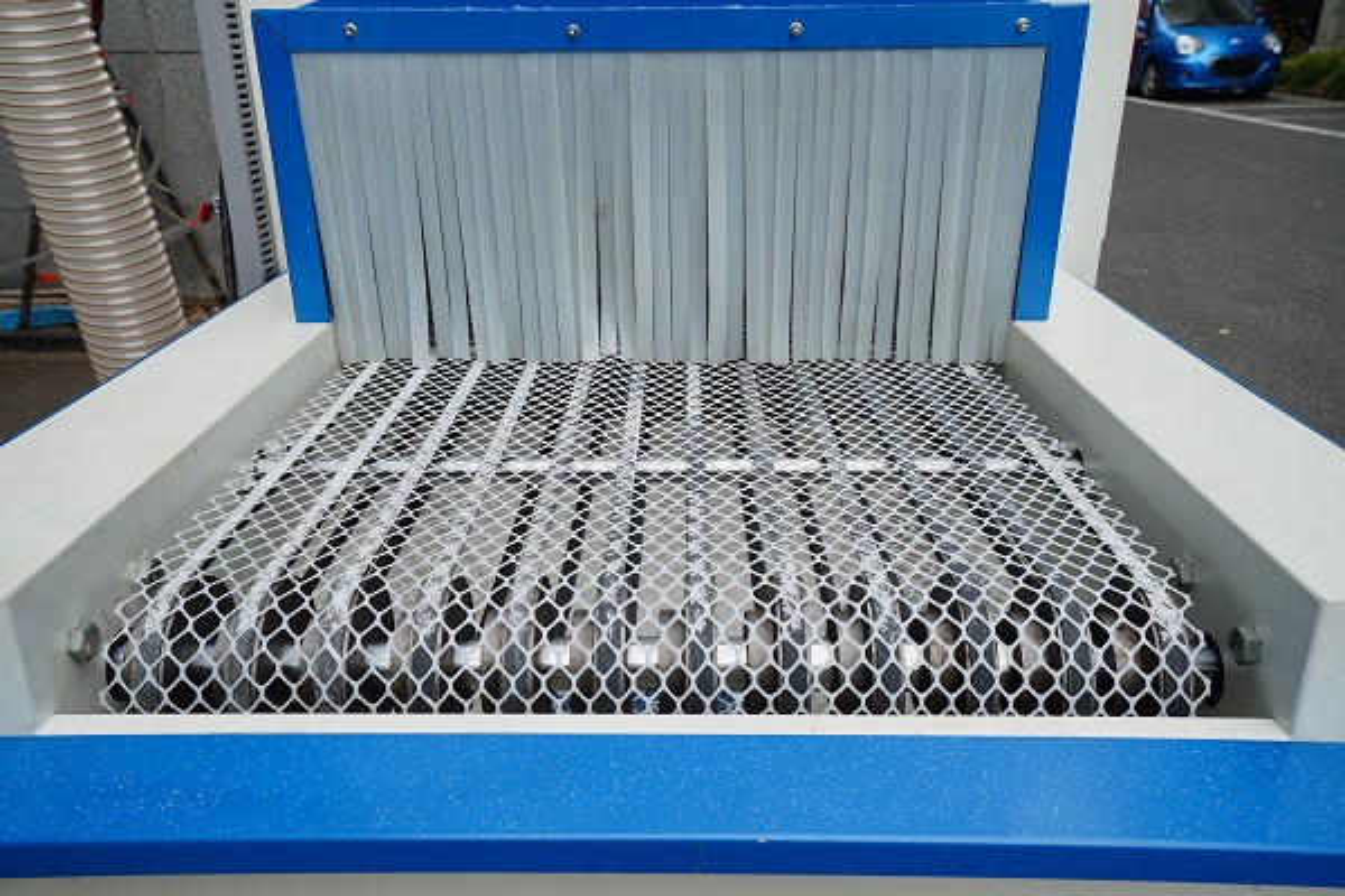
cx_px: 672
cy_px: 448
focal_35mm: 29
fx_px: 1083
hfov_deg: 63.7
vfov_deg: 45.0
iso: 100
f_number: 8
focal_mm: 29
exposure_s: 1/125
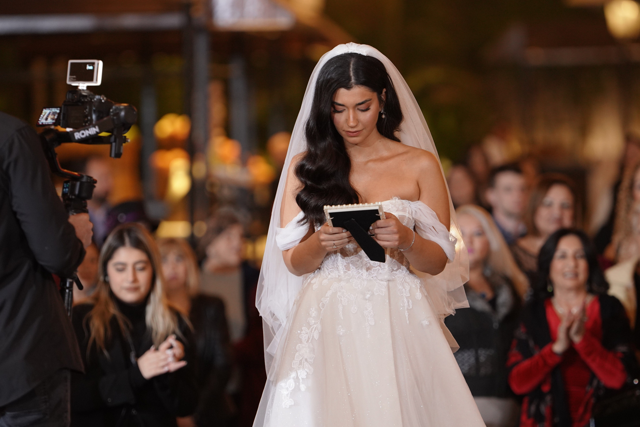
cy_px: 214
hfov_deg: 10.2
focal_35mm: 202
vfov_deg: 6.8
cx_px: 320
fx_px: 3591
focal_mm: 135
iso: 1000
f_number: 1.8
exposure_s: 1/200
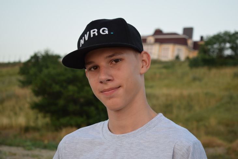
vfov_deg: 16.6
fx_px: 545
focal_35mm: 82
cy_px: 80
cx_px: 119
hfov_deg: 24.6
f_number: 5.6
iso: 400
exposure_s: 1/60
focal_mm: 55
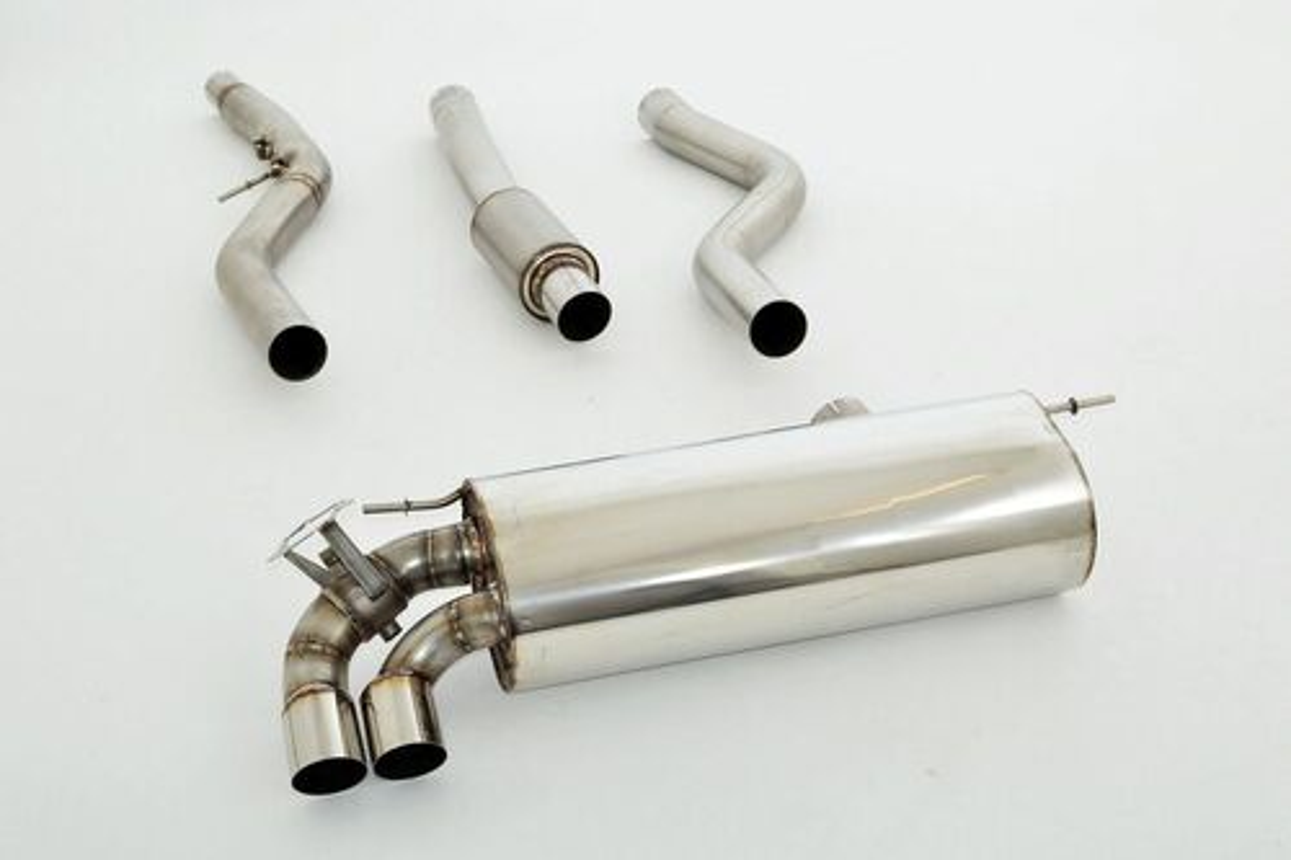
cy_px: 430
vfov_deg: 26.5
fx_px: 1828
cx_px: 646
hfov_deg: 38.9
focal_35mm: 51
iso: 200
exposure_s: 1/200
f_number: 10
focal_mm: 34
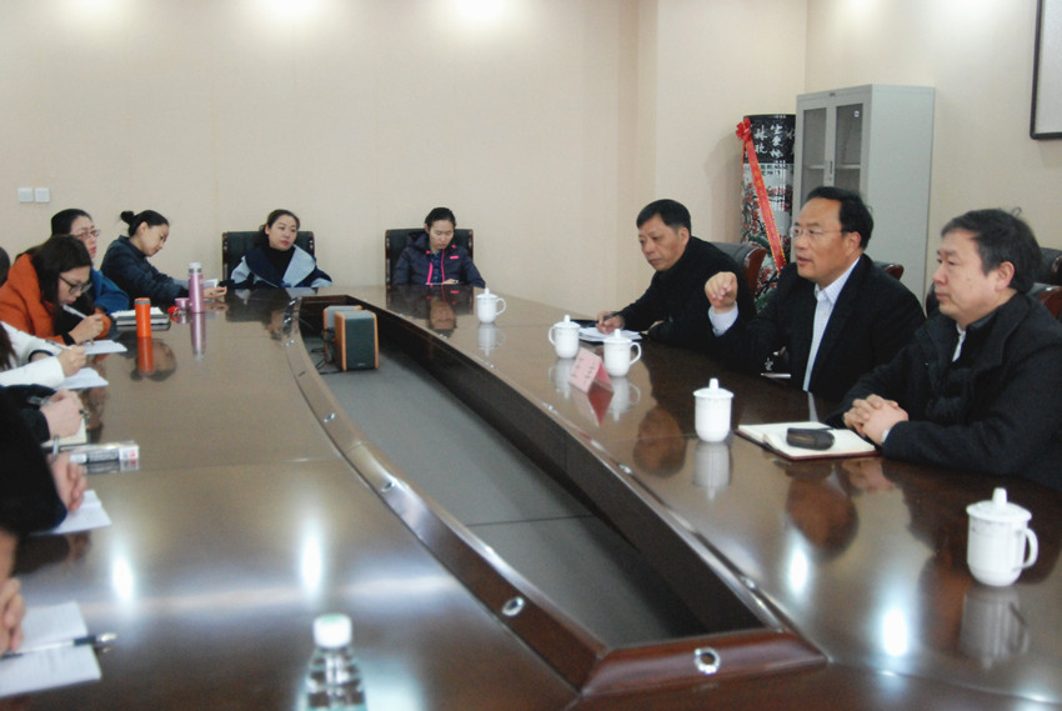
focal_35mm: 36
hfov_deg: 53.1
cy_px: 356
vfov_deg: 37.0
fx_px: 1063
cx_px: 531
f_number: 3.5
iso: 1600
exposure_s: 1/60
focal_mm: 24
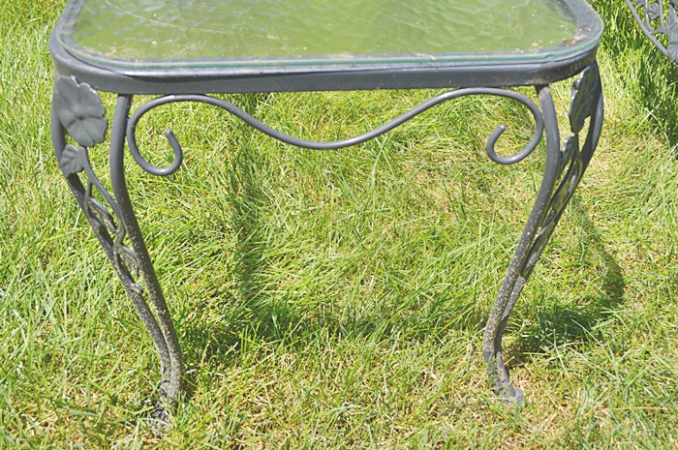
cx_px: 339
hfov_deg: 43.6
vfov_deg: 29.8
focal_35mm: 45
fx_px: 847
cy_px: 225
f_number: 6.3
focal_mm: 30
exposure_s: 1/160
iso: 100
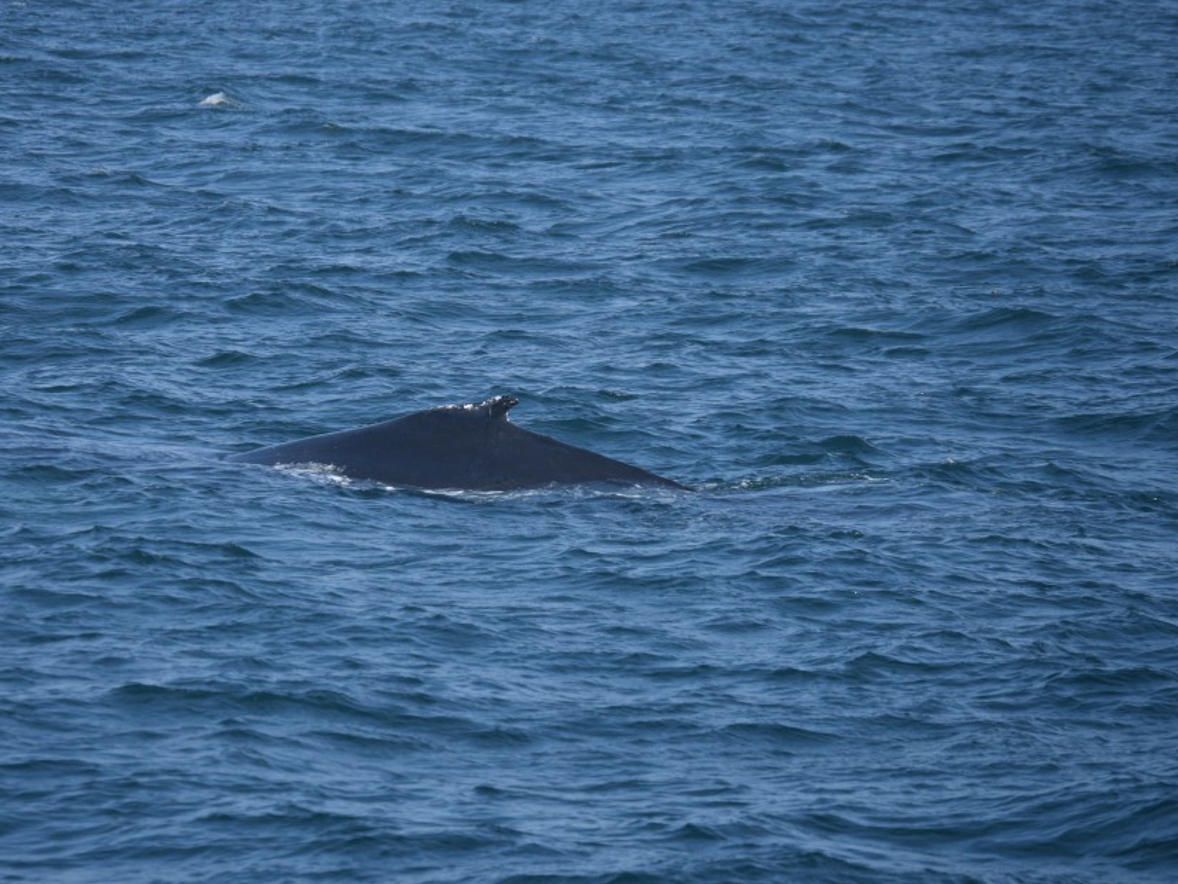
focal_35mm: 292
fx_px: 9924
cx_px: 451
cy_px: 437
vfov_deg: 5.1
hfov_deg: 6.8
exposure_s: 1/1600
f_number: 5.6
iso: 200
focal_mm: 155
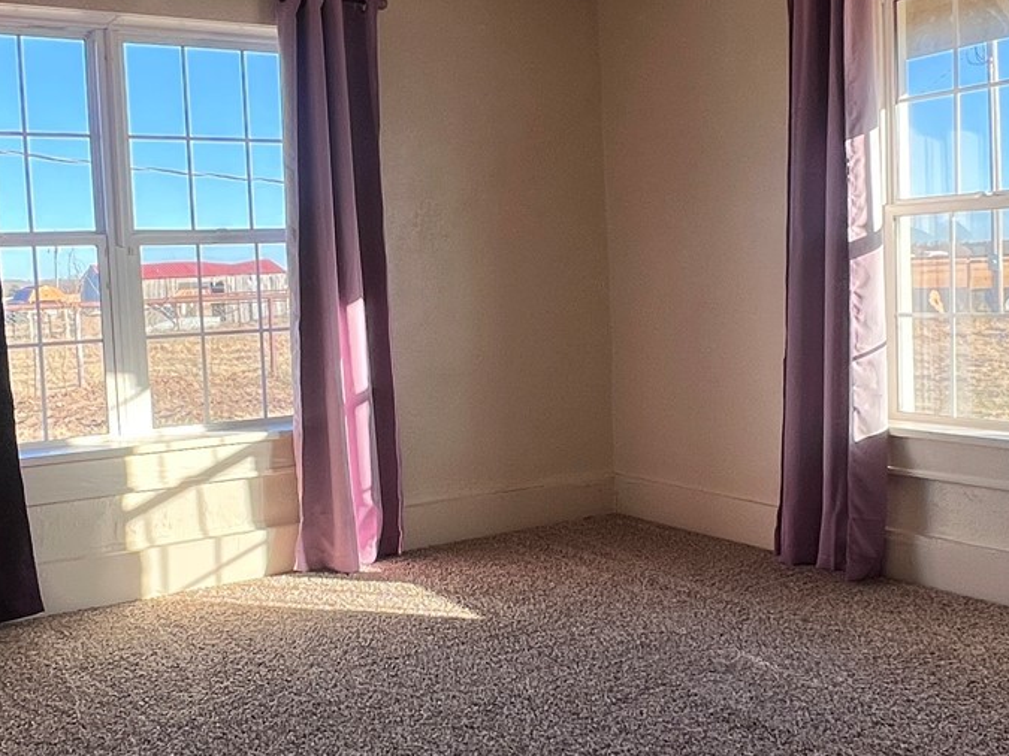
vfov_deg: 38.6
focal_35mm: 37
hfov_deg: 50.0
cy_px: 359
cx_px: 448
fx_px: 1078
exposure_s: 1/232
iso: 32
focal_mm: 1.57
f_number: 1.8
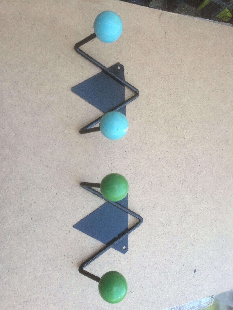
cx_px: 116
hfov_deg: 48.2
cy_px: 155
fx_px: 260
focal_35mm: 29
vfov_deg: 61.7
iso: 40
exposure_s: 1/50
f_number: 2.2
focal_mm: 4.15
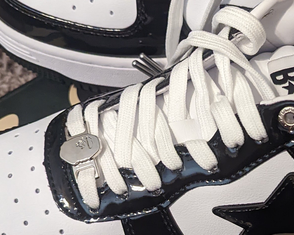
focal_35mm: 81
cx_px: 250
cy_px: 166
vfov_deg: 18.9
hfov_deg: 23.1
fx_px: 705
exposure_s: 1/157
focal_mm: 6.81
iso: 1974
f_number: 1.85
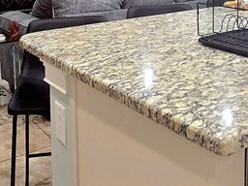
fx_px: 373
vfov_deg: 26.0
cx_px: 154
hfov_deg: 36.6
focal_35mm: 52
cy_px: -16
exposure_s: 1/60.2
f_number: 2.2
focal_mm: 2.2
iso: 125
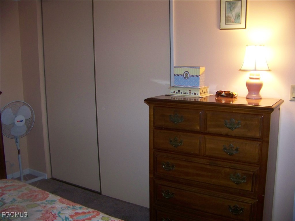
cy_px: 110
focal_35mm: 36
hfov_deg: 51.4
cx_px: 148
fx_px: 307
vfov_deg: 39.7
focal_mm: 5.85
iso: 200
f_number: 2.8
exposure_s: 1/30
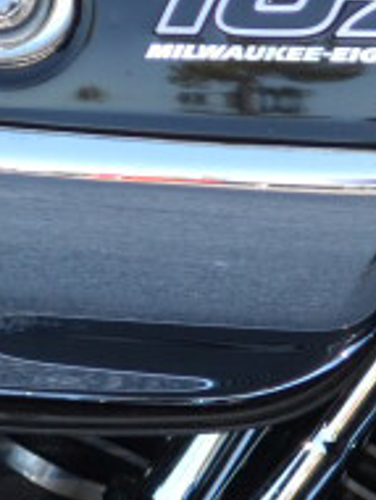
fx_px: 5911
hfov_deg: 3.6
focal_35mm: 409
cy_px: 374
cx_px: 37
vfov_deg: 4.8
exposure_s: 1/125
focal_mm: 45
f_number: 5.3
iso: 180
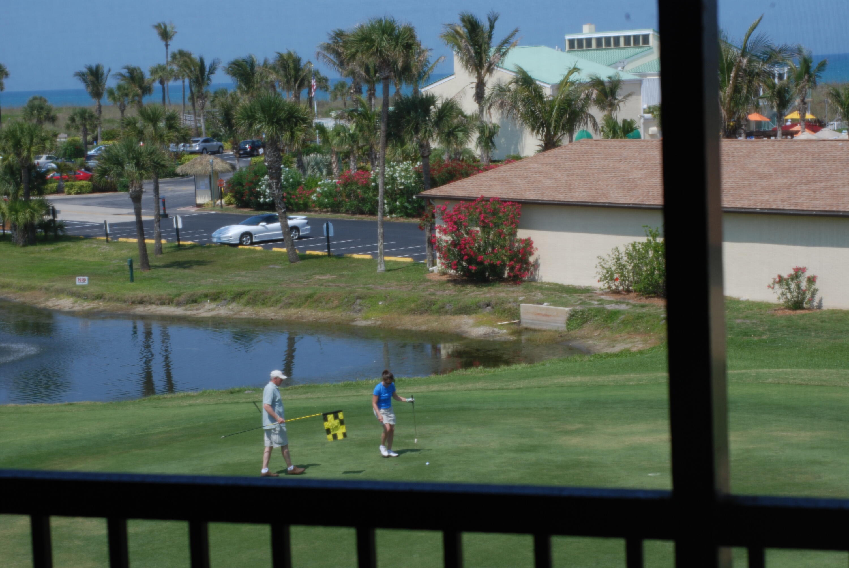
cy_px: 284
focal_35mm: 82
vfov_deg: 16.6
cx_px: 424
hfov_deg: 24.6
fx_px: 1948
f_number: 7.1
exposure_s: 1/200
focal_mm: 55
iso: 100
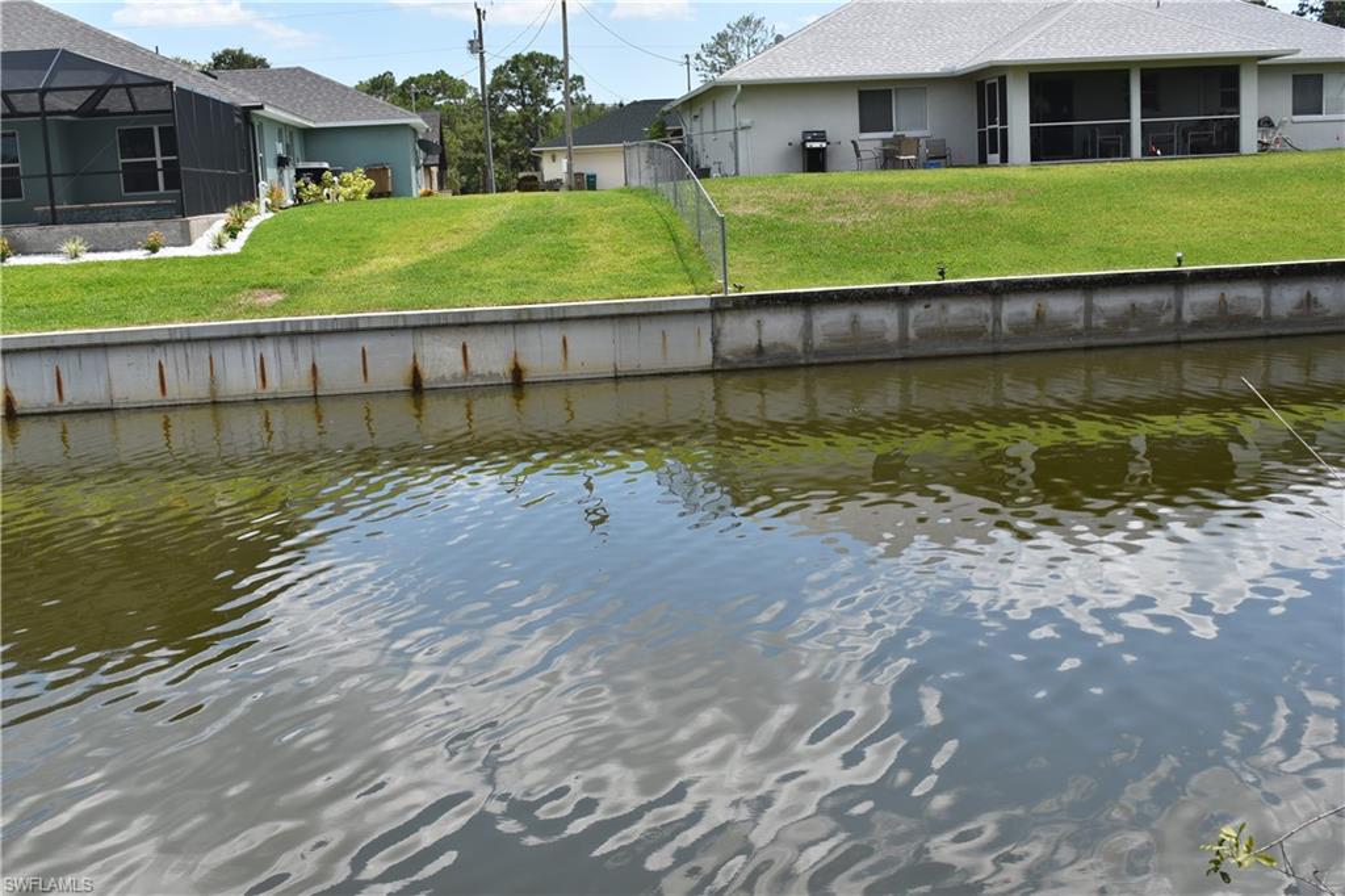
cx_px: 672
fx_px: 1569
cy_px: 448
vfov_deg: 31.9
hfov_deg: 46.4
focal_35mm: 42
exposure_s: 1/320
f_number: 9
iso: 200
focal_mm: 28
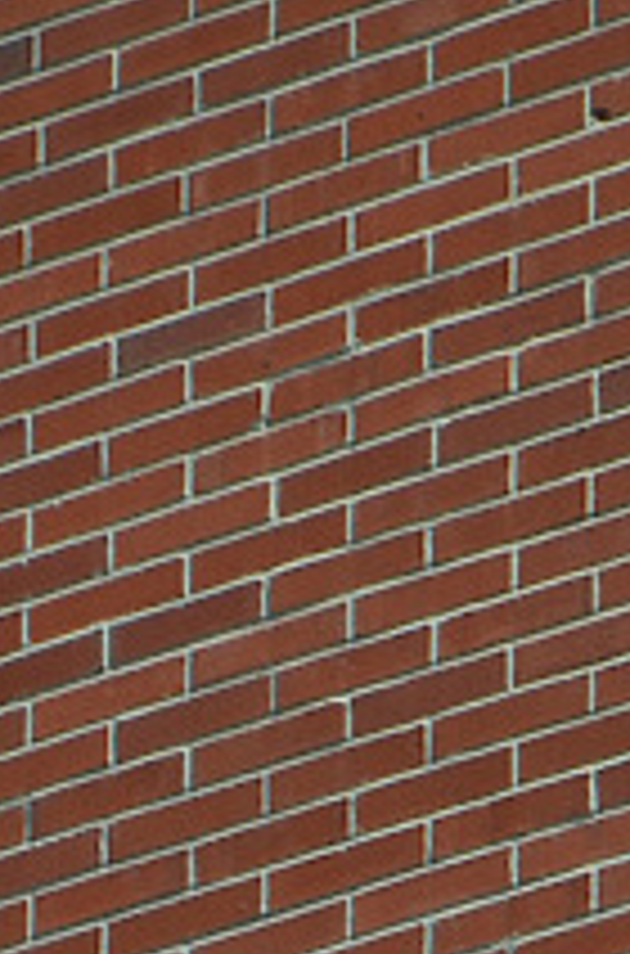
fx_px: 17706
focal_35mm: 670
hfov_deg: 2.0
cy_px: 1737
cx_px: 940
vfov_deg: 3.1
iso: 200
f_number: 8
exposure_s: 1/250
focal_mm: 105
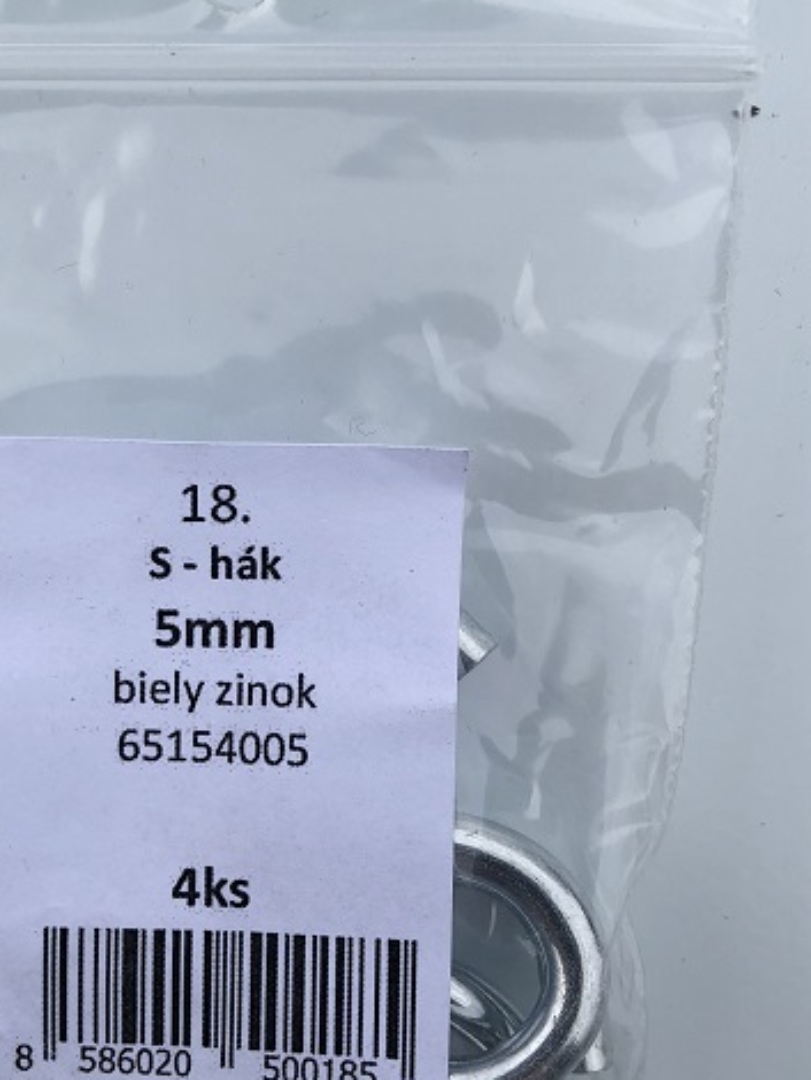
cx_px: 249
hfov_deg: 31.9
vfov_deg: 42.0
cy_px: 614
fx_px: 1404
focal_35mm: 45
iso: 20
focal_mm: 4
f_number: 1.8
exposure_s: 1/1548
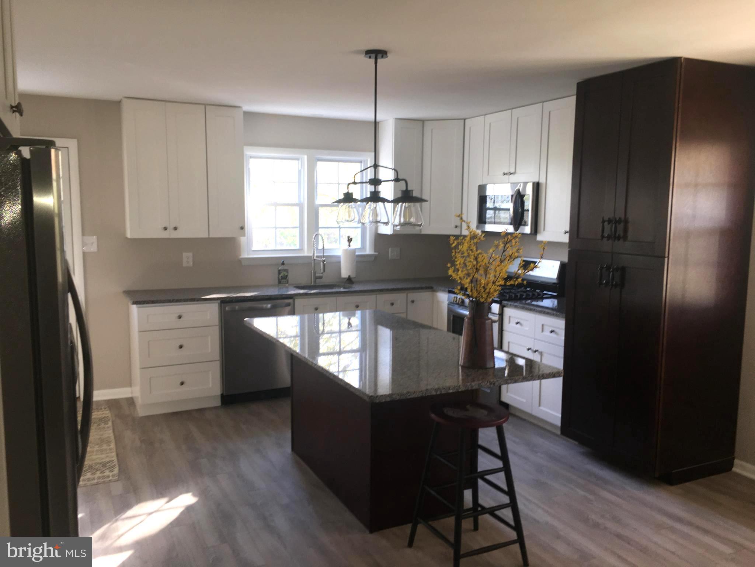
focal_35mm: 29
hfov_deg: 61.7
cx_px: 378
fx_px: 633
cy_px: 284
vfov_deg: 48.2
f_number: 2.2
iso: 25
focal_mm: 4.15
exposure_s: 1/30
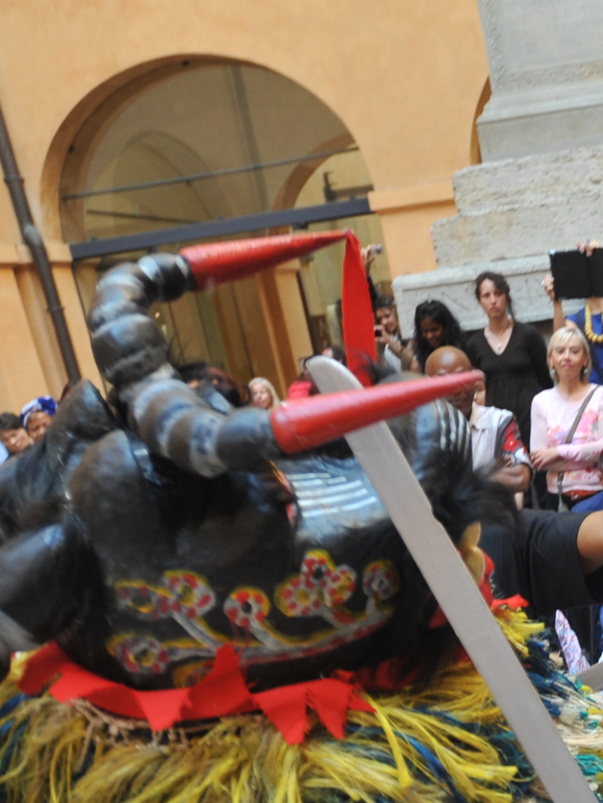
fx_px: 1161
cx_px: 730
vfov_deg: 35.9
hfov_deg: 25.9
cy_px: 723
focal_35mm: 50
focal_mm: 17
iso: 800
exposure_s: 1/125
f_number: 3.2
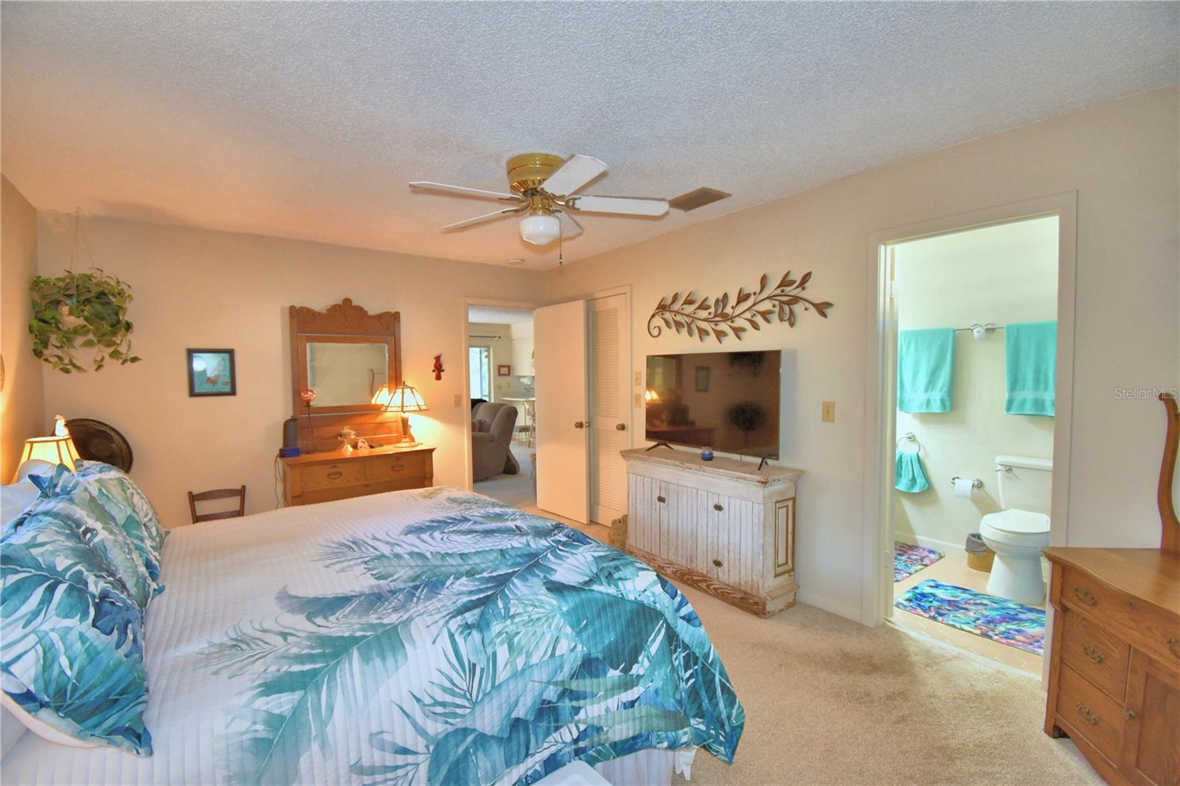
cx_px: 590
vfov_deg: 77.3
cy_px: 393
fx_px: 492
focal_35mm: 15
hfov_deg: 100.4
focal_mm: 10
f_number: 4.5
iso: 900
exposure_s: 1/30
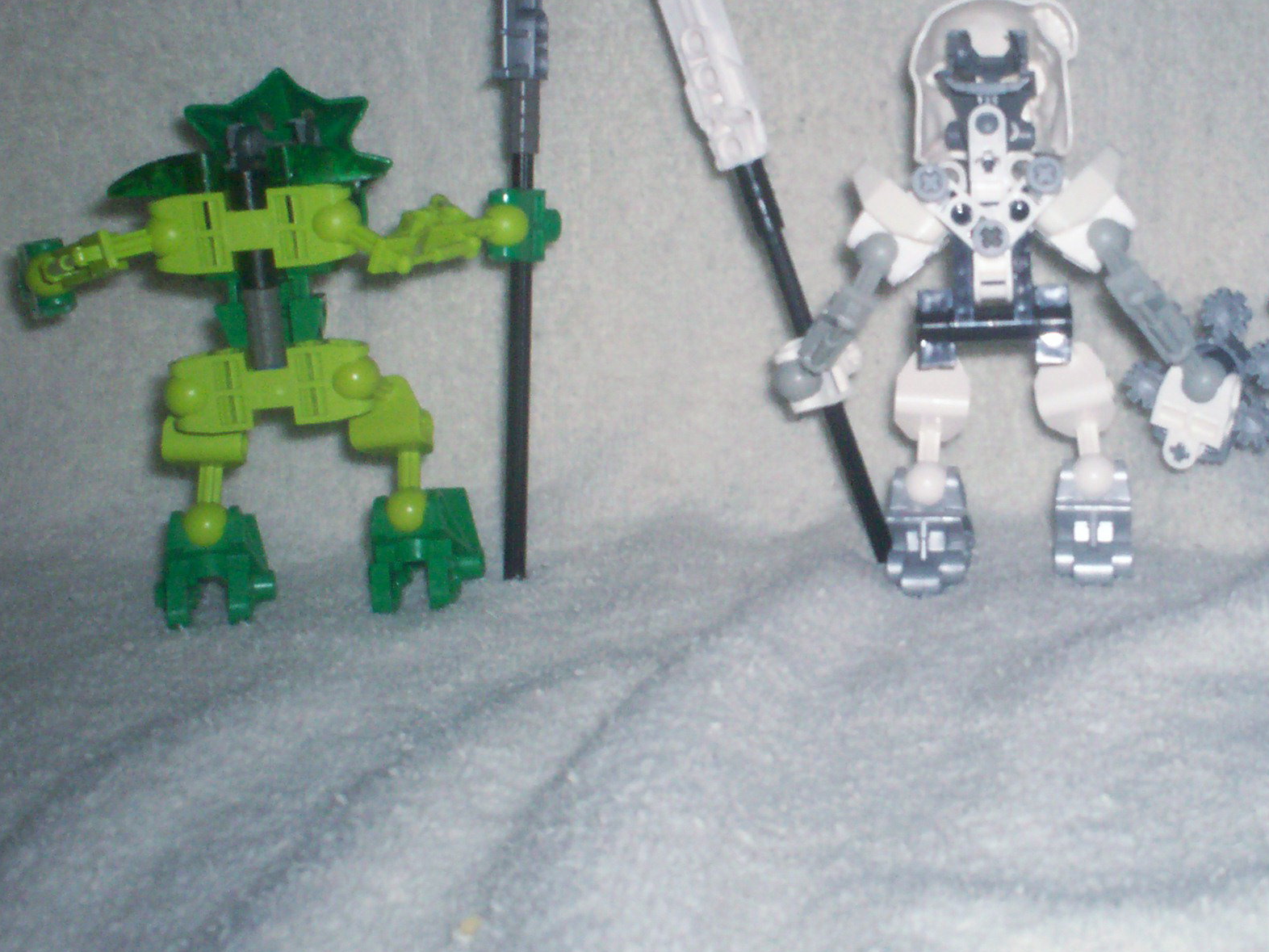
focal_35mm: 59
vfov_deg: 24.6
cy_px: 282
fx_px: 2163
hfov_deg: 32.2
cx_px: 936
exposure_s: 1/60
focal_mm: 6
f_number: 4.5
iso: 140
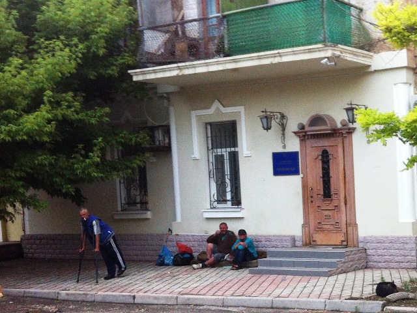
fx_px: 422
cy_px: 156
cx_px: 208
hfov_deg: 52.6
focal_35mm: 35
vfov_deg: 40.7
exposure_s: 1/120
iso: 125
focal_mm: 3.85
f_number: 2.8
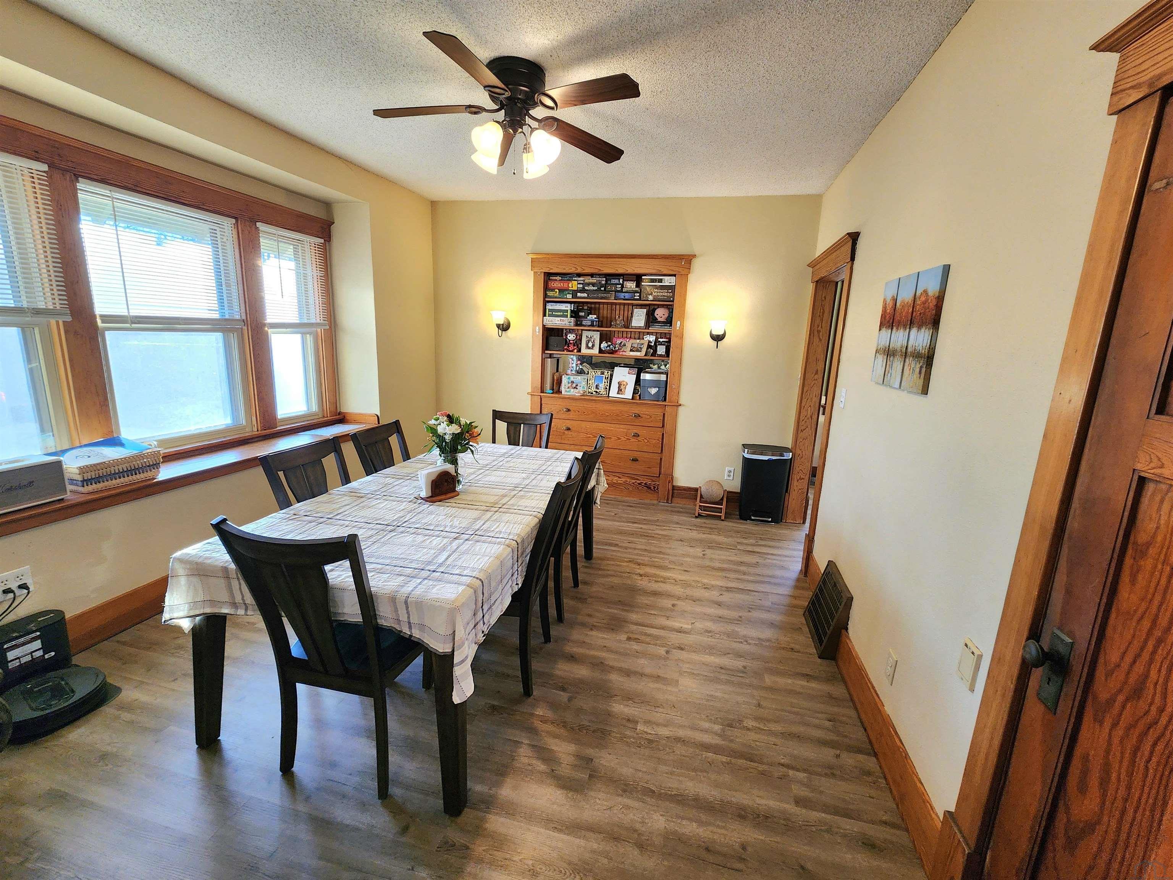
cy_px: 440
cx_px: 586
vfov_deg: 89.9
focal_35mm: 13
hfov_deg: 106.2
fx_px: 441
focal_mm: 2.2
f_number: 2.2
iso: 160
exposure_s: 1/60.2
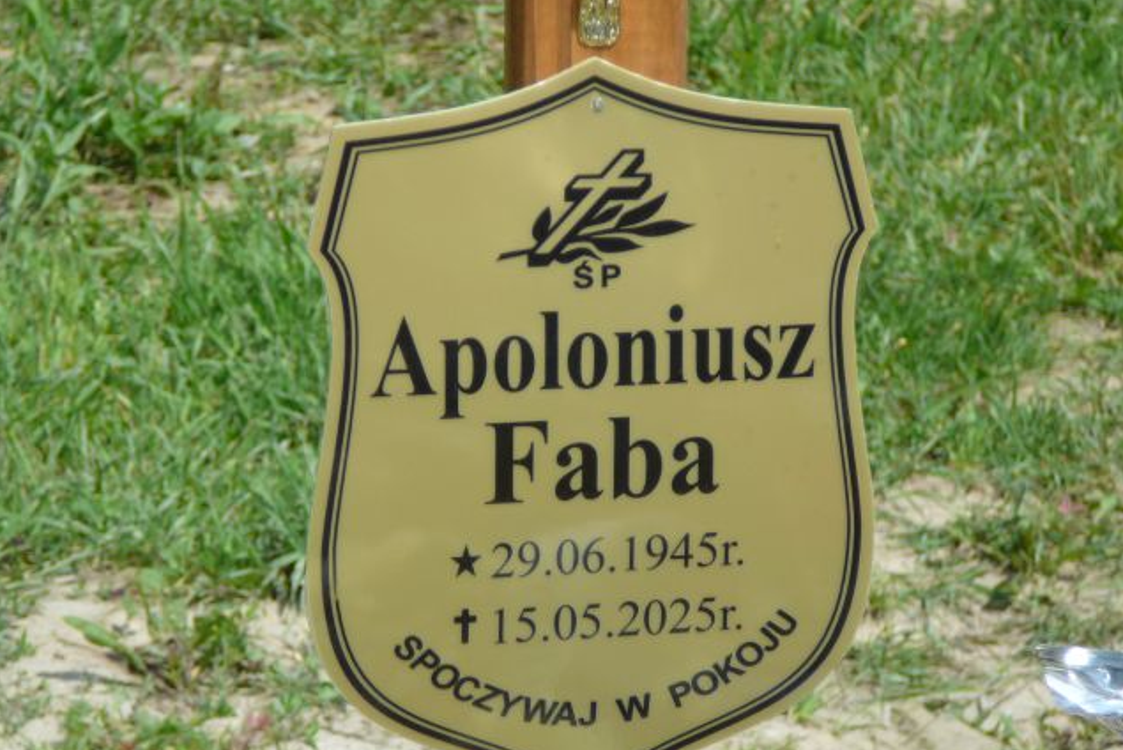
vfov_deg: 7.8
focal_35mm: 176
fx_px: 5492
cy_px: 419
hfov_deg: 11.7
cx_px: 559
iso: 80
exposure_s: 1/500
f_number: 4
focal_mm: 25
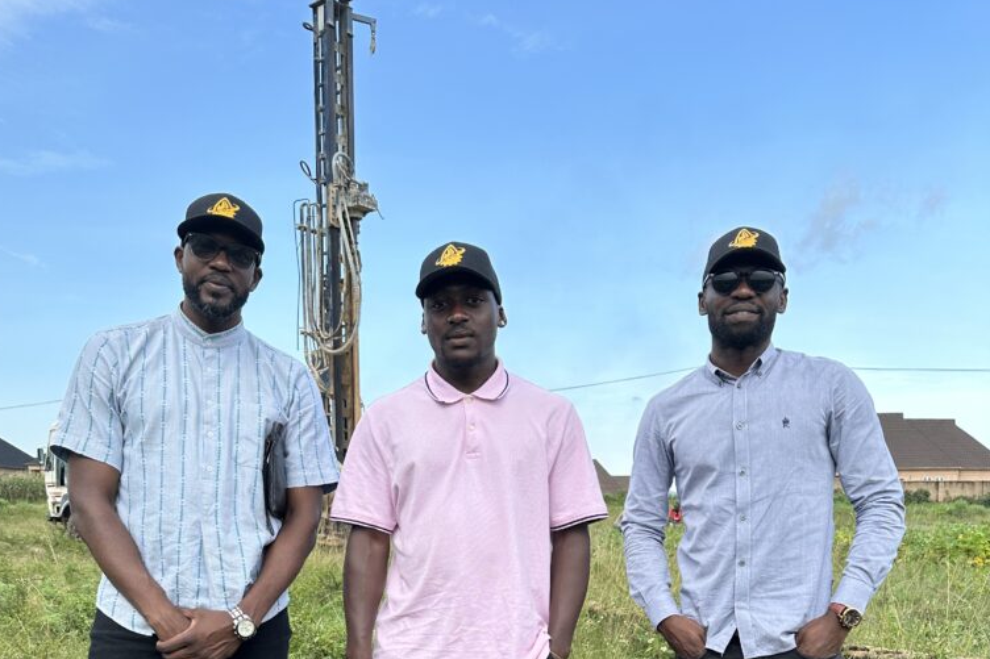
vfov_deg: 36.0
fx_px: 935
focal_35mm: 34
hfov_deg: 55.8
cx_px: 487
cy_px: 620
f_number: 1.78
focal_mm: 6.86
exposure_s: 1/1009
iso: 80
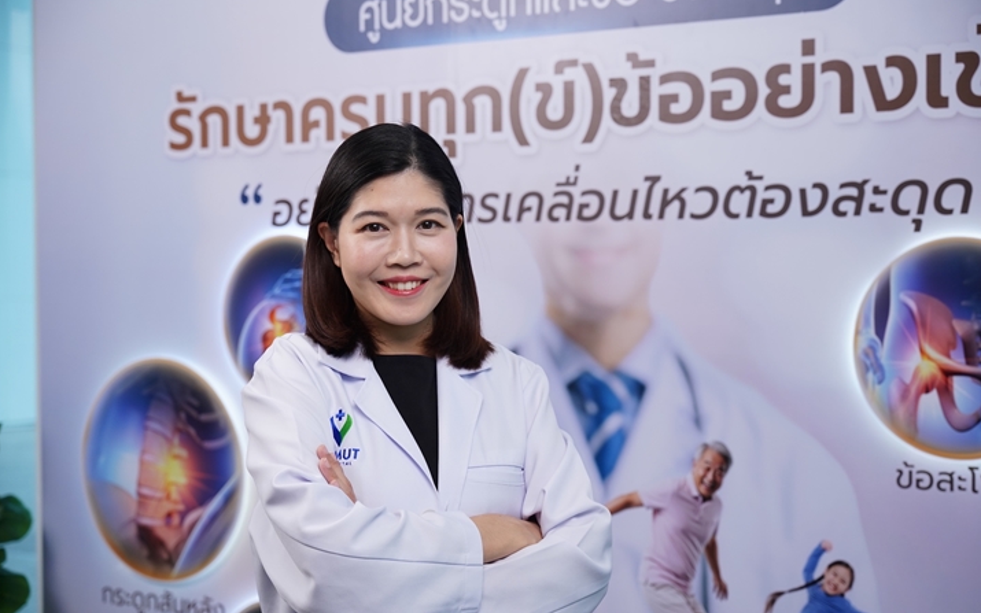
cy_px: 327
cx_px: 490
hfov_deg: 33.5
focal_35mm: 61
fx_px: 1631
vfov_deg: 21.3
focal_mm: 59
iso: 400
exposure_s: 1/160
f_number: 4
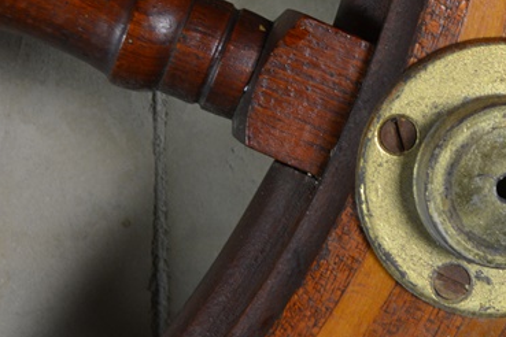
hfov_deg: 21.0
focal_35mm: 95
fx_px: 1335
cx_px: 451
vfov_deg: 14.4
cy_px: 166
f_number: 4.2
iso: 720
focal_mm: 26
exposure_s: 1/60
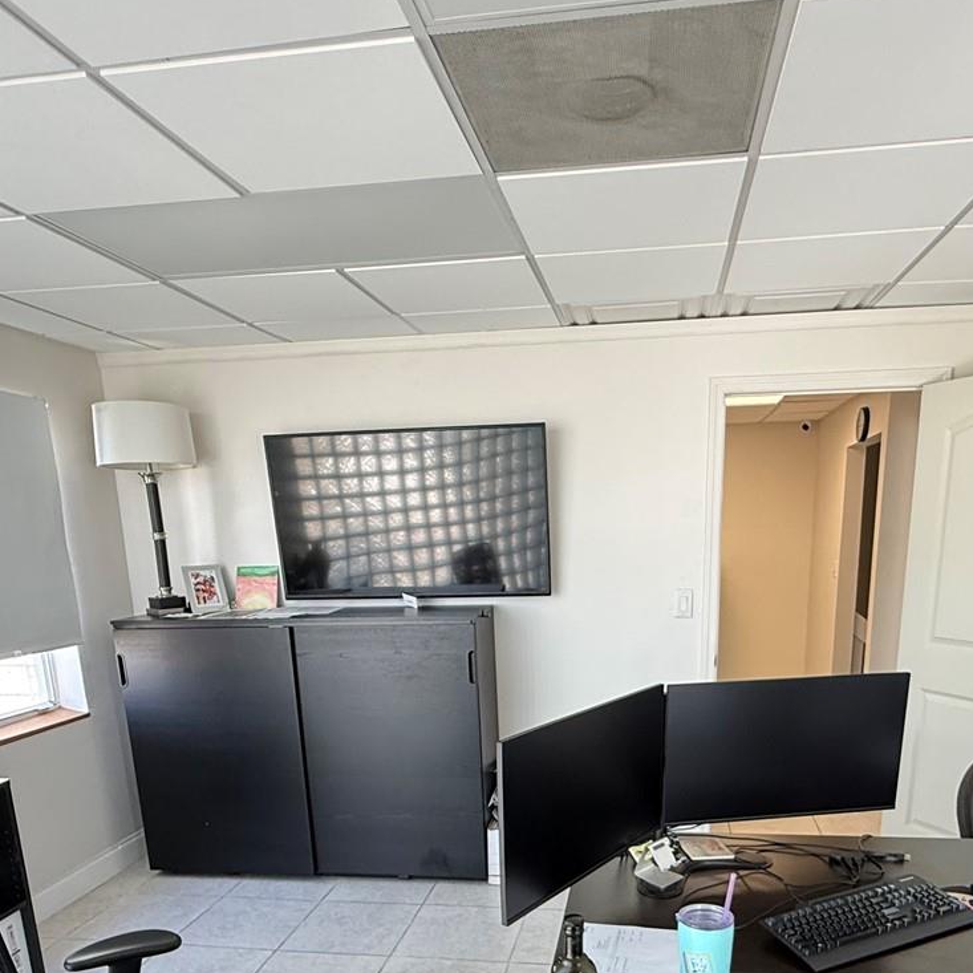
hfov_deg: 58.9
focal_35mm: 27
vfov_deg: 55.8
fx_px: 859
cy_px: 746
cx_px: 542
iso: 200
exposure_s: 1/99
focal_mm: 2.22
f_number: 2.2
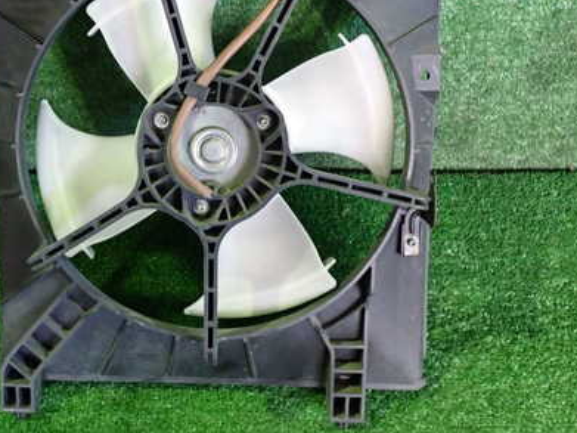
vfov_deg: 31.3
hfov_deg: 40.7
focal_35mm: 46
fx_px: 767
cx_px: 190
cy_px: 152
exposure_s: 1/30
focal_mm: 5.4
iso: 800
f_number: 2.3
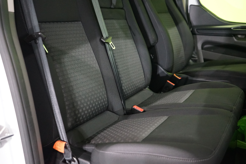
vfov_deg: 32.6
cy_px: 82
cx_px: 123
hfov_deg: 47.4
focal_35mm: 41
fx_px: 280
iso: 6400
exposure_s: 1/50
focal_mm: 41
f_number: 4.5
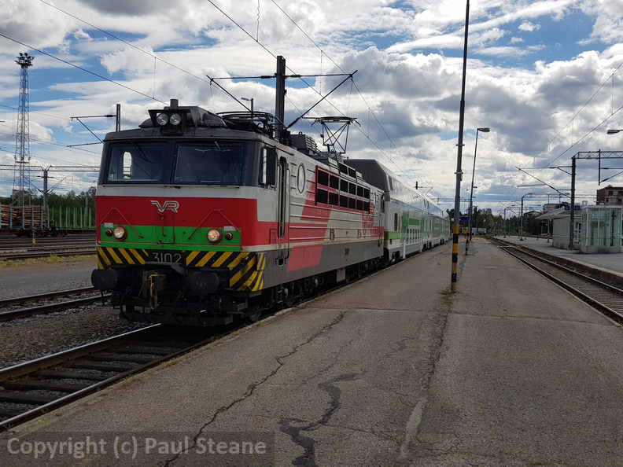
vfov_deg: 53.1
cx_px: 312
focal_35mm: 26
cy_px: 234
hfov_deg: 67.3
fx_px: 468
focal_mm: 4.2
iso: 40
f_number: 1.7
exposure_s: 1/4400
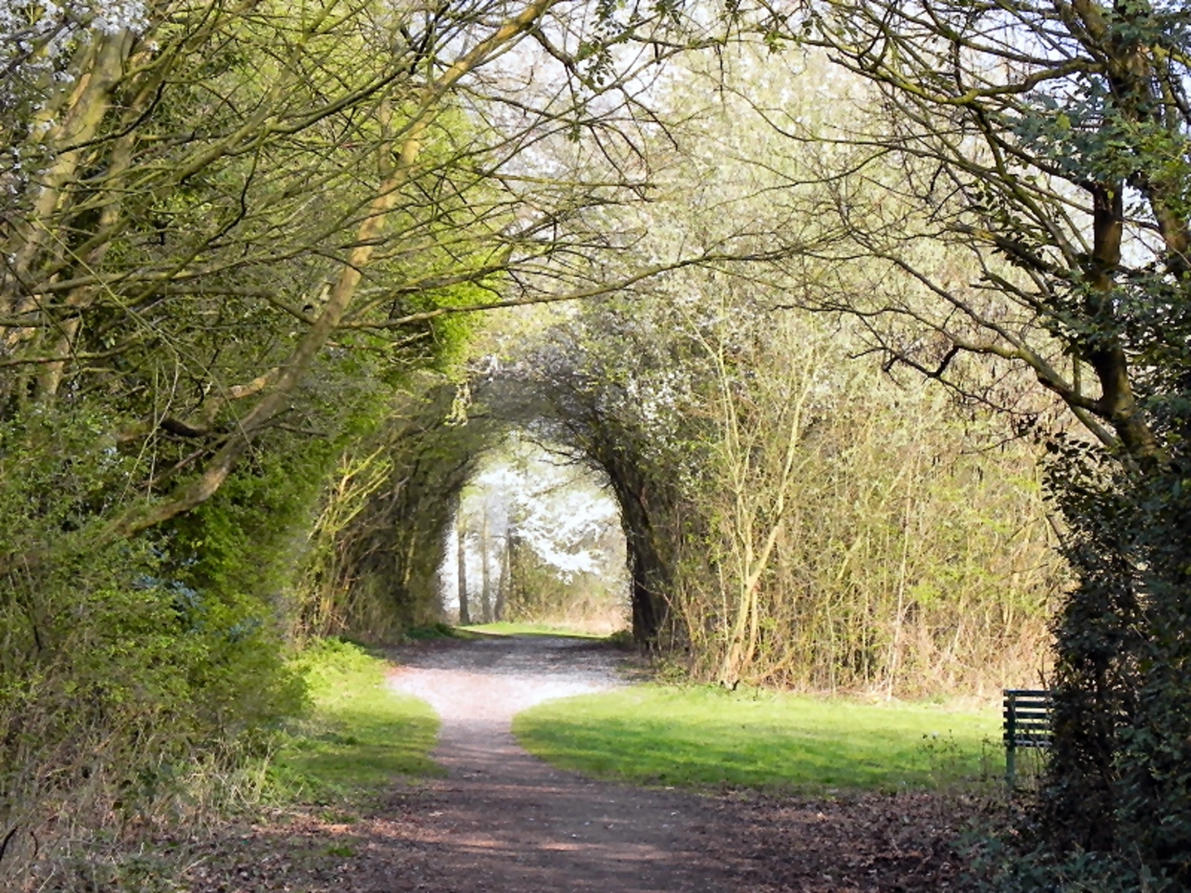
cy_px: 446
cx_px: 596
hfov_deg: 15.3
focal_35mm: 129
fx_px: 4438
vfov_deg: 11.5
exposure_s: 1/213
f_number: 5
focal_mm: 23
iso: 160
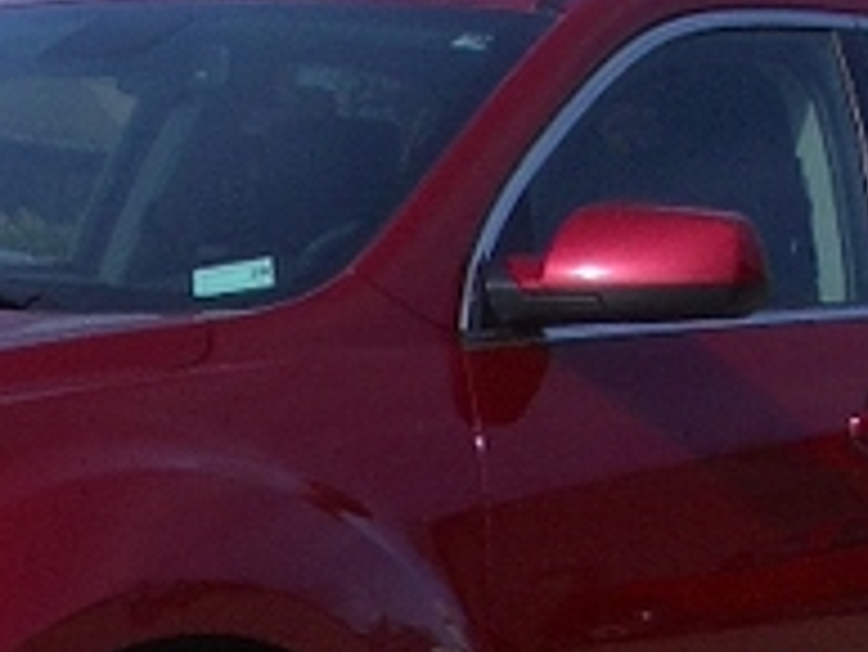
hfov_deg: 13.6
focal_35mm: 145
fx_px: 3638
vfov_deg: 10.0
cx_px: 391
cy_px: 854
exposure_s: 1/500
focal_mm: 5.8
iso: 50
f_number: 4.3
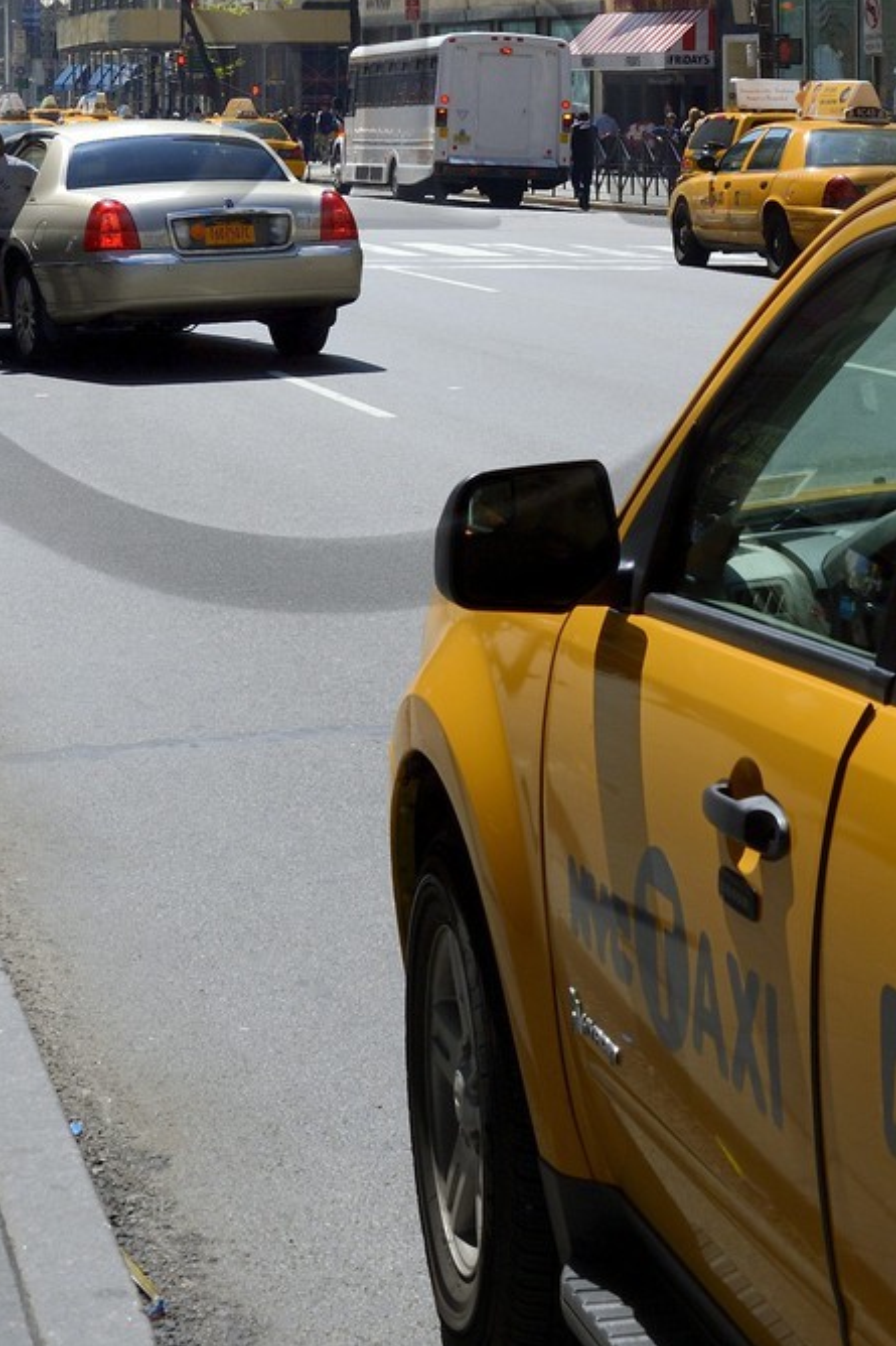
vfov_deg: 21.6
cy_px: -16
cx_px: 327
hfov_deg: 15.0
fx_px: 3399
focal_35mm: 91
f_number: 11
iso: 400
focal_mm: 38
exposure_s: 1/640
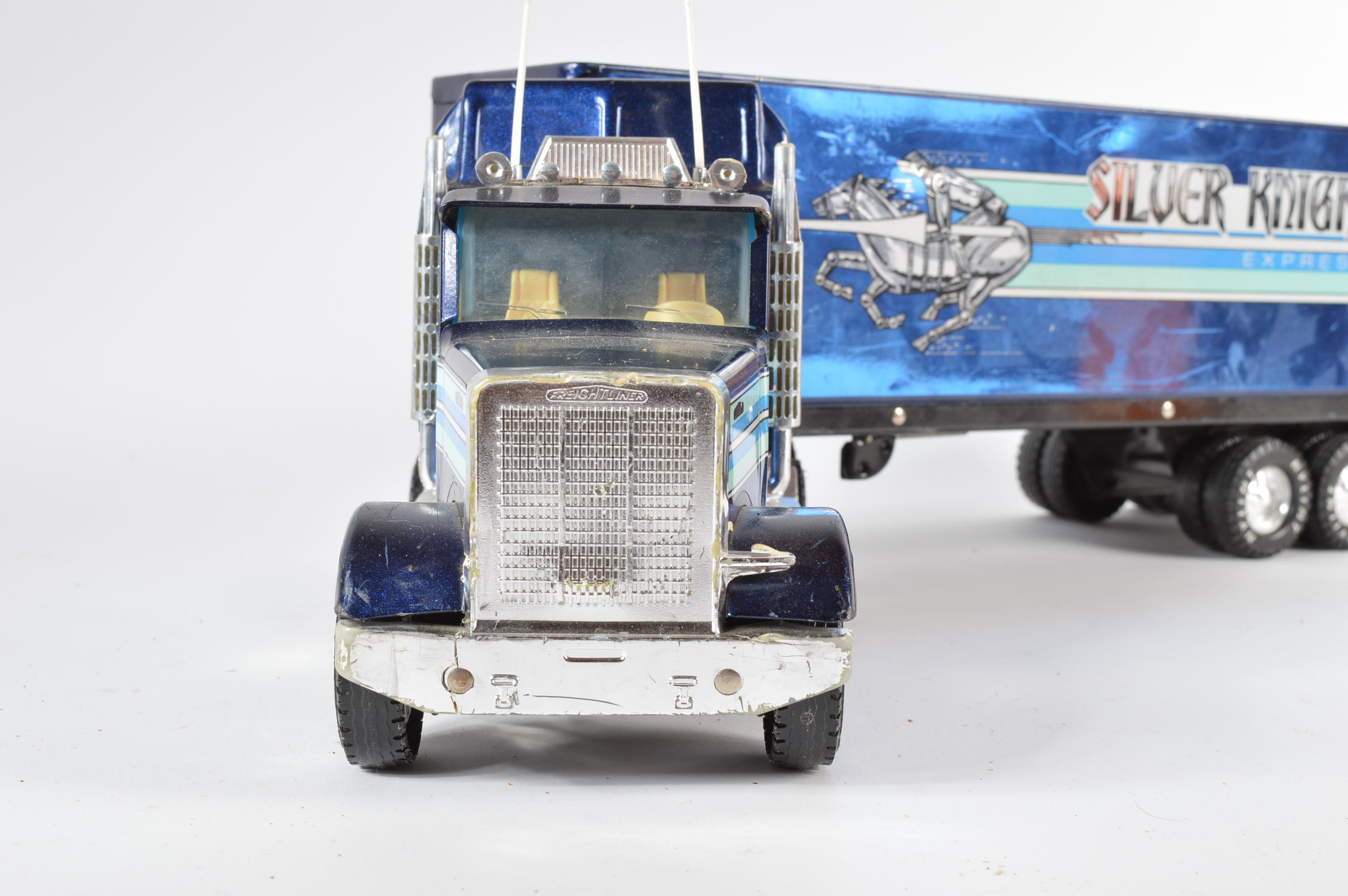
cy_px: 448
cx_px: 674
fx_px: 1964
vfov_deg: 25.7
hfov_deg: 37.9
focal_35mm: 52
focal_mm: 35
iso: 100
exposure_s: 1/125
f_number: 10
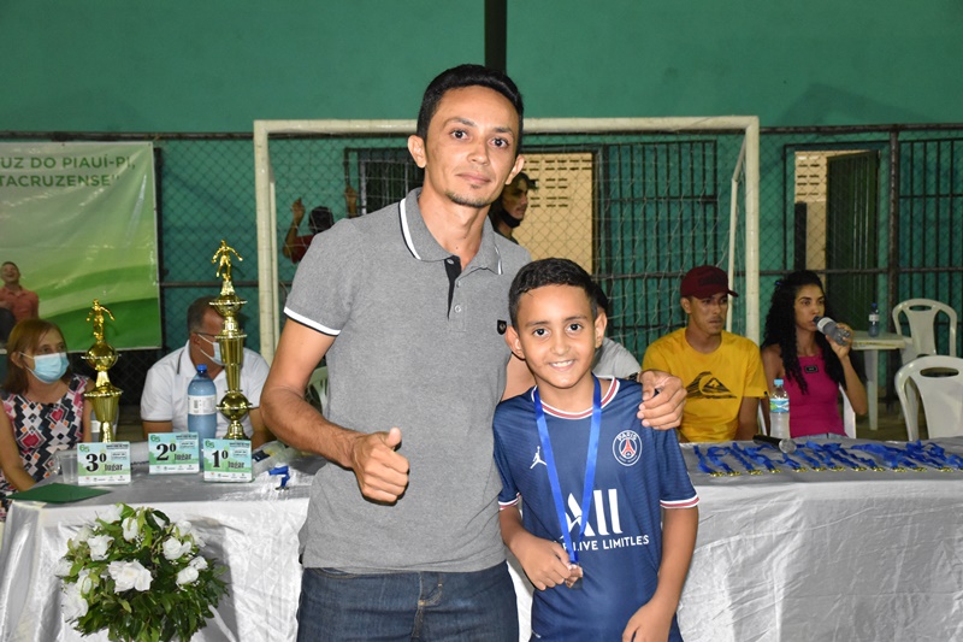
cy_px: 321
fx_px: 1203
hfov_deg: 43.6
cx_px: 482
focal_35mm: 45
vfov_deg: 29.9
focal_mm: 30
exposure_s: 1/100
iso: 3200
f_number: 4
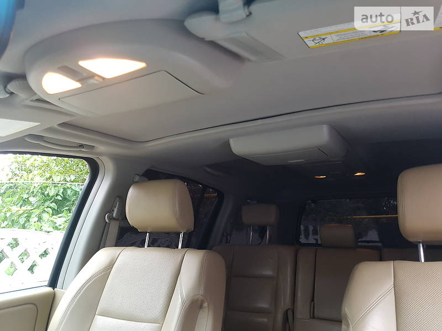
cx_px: 221
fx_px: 332
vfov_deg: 53.1
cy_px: 166
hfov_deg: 67.3
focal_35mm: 26
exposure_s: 1/40
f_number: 1.7
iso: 160
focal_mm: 4.2
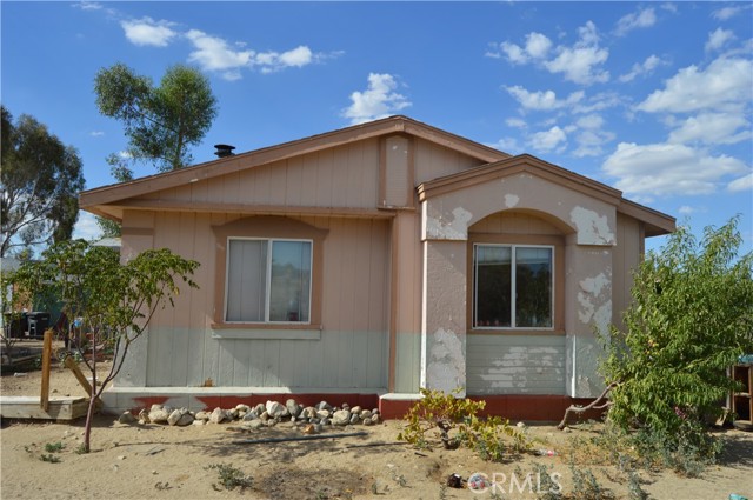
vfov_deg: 47.8
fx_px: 564
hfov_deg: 67.4
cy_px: 250
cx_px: 376
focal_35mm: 27
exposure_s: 1/320
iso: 100
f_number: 9
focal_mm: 18
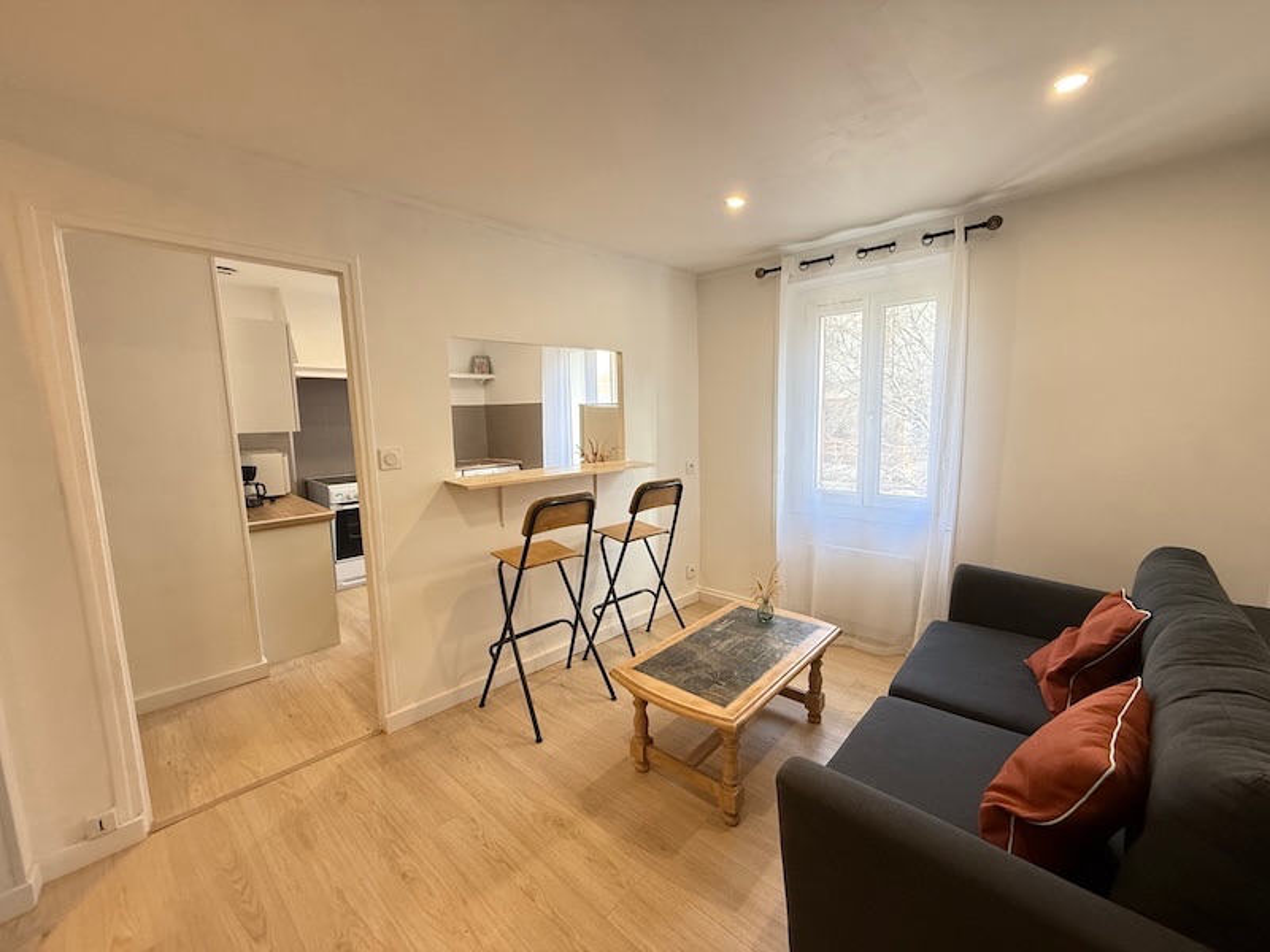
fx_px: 514
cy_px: 476
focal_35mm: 14
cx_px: 635
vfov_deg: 85.7
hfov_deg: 102.1
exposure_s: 1/50
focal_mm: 2.22
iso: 250
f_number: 2.2
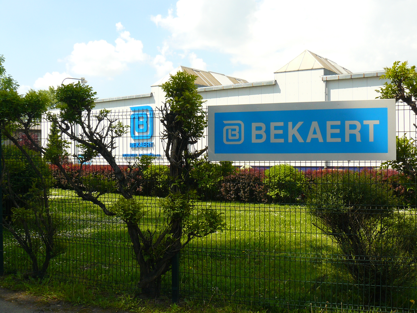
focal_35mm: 36
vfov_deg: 39.7
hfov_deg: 51.4
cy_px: 156
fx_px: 434
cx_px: 208
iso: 100
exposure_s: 1/250
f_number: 5.6
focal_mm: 6
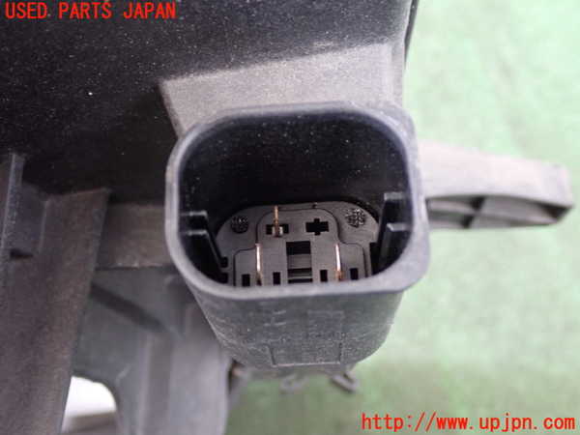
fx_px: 737
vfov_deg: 32.9
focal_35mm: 44
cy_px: 218
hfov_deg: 42.9
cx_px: 290
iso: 800
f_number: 2.9
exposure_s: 1/20
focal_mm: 7.84
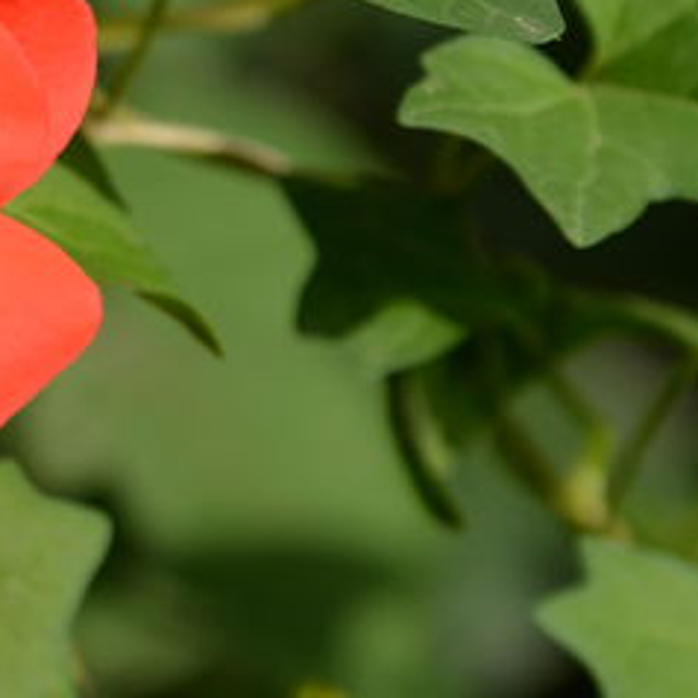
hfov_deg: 3.1
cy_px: 306
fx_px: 13049
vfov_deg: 3.1
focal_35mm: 572
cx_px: -290
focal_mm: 200
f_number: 4
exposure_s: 1/800
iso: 100
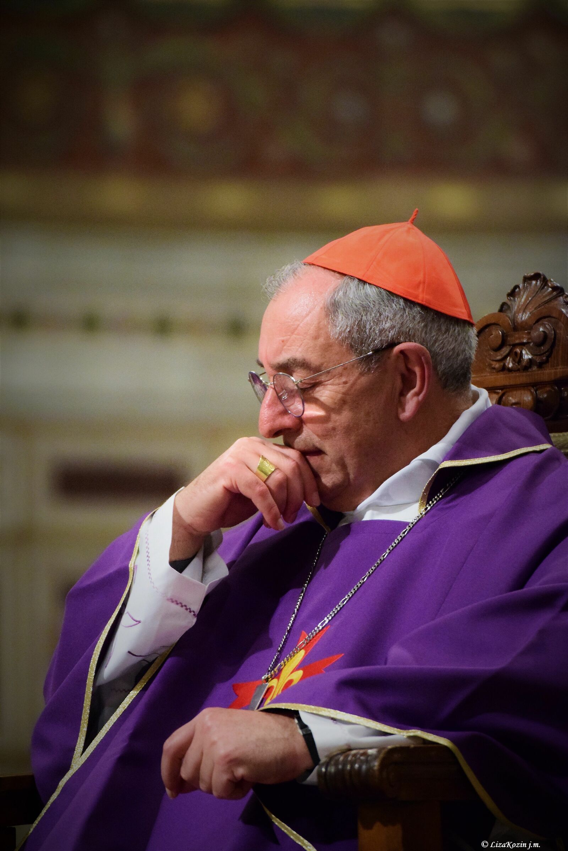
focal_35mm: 285
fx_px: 6744
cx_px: 284
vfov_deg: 7.2
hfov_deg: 4.8
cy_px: 426
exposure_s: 1/80
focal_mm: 190
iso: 6400
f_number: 5.3
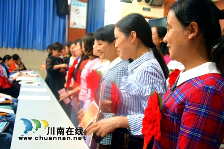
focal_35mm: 39
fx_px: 243
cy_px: 74
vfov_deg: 34.2
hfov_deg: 49.6
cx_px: 112
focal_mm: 26
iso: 1000
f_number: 4
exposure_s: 1/60
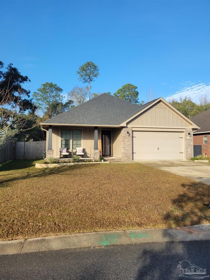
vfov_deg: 67.3
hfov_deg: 53.0
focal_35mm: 26
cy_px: 140
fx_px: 210
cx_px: 105
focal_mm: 5.4
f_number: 1.8
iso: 40
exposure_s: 1/1314
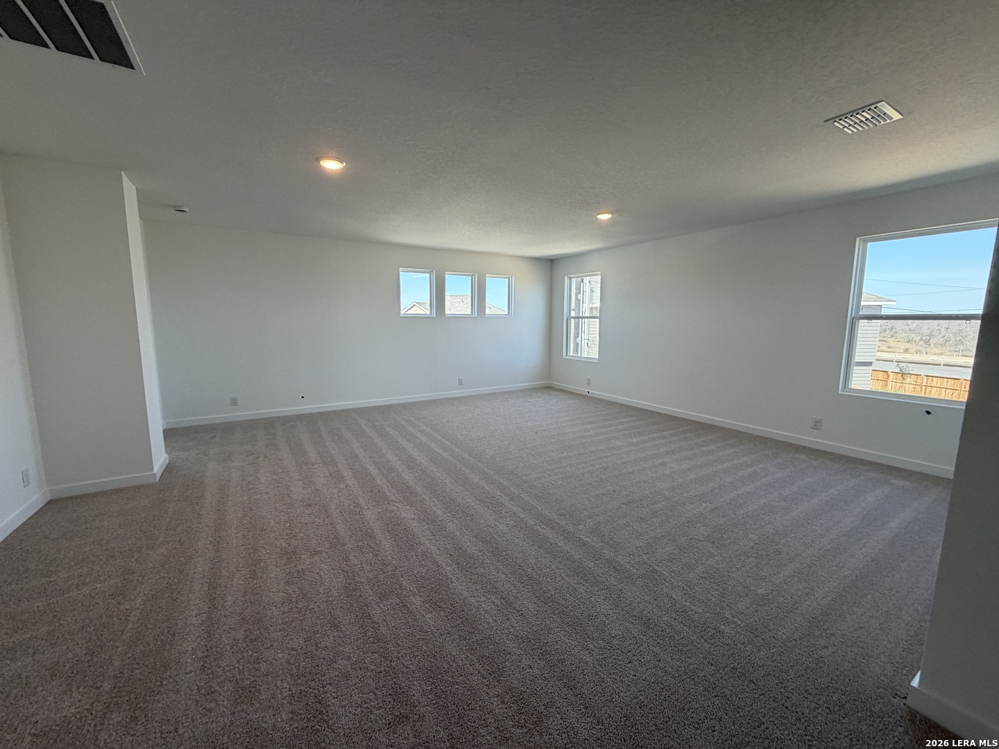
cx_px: 500
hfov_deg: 102.1
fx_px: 404
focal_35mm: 14
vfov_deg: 85.7
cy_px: 374
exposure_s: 1/120
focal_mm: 2.22
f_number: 2.2
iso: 125
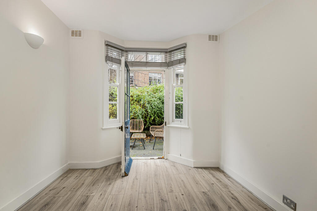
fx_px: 151
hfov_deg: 92.6
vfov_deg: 69.8
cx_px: 158
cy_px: 106
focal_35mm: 17
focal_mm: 17.2
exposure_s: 1/50
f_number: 7.1
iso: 400
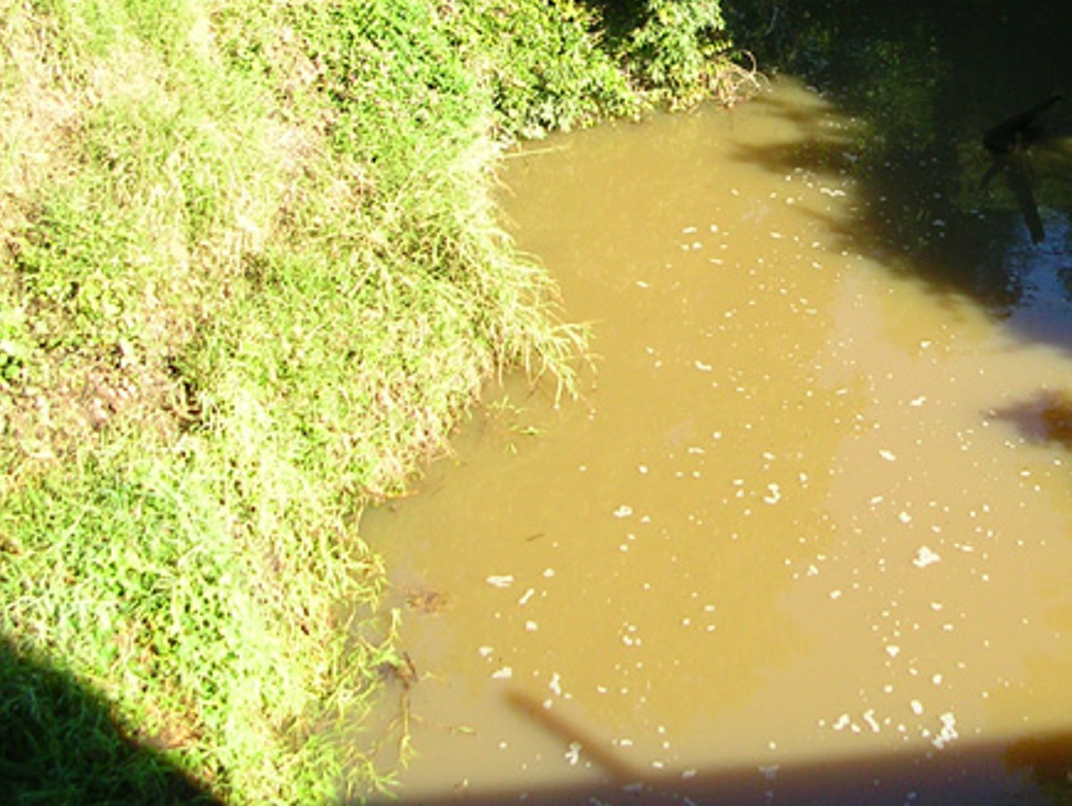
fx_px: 2169
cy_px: 153
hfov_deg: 27.2
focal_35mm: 70
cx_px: 869
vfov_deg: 20.8
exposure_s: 1/193
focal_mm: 5.8
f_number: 2.8
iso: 50
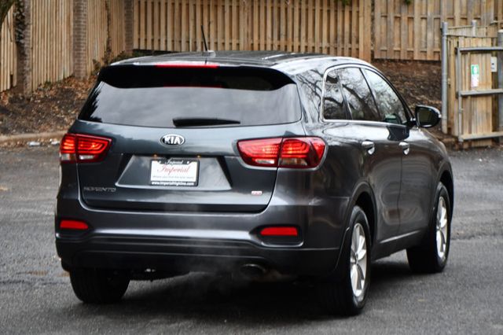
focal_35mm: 135
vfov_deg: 10.1
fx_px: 1885
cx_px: 252
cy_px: 168
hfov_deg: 15.2
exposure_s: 1/250
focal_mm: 90
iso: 560
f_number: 4.8
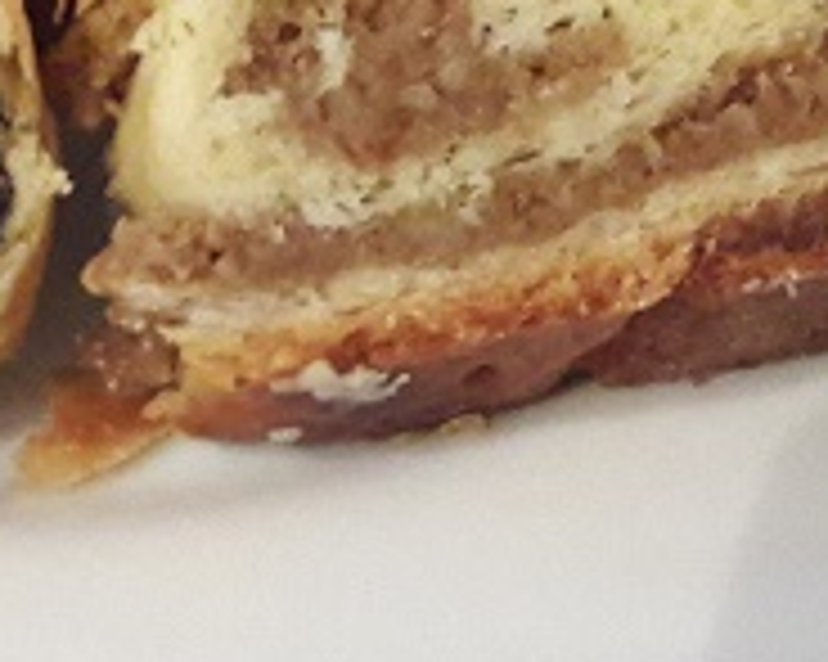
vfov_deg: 12.0
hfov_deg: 16.1
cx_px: 171
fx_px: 2915
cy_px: -486
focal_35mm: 119
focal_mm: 3.7
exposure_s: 1/17
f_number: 1.9
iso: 400
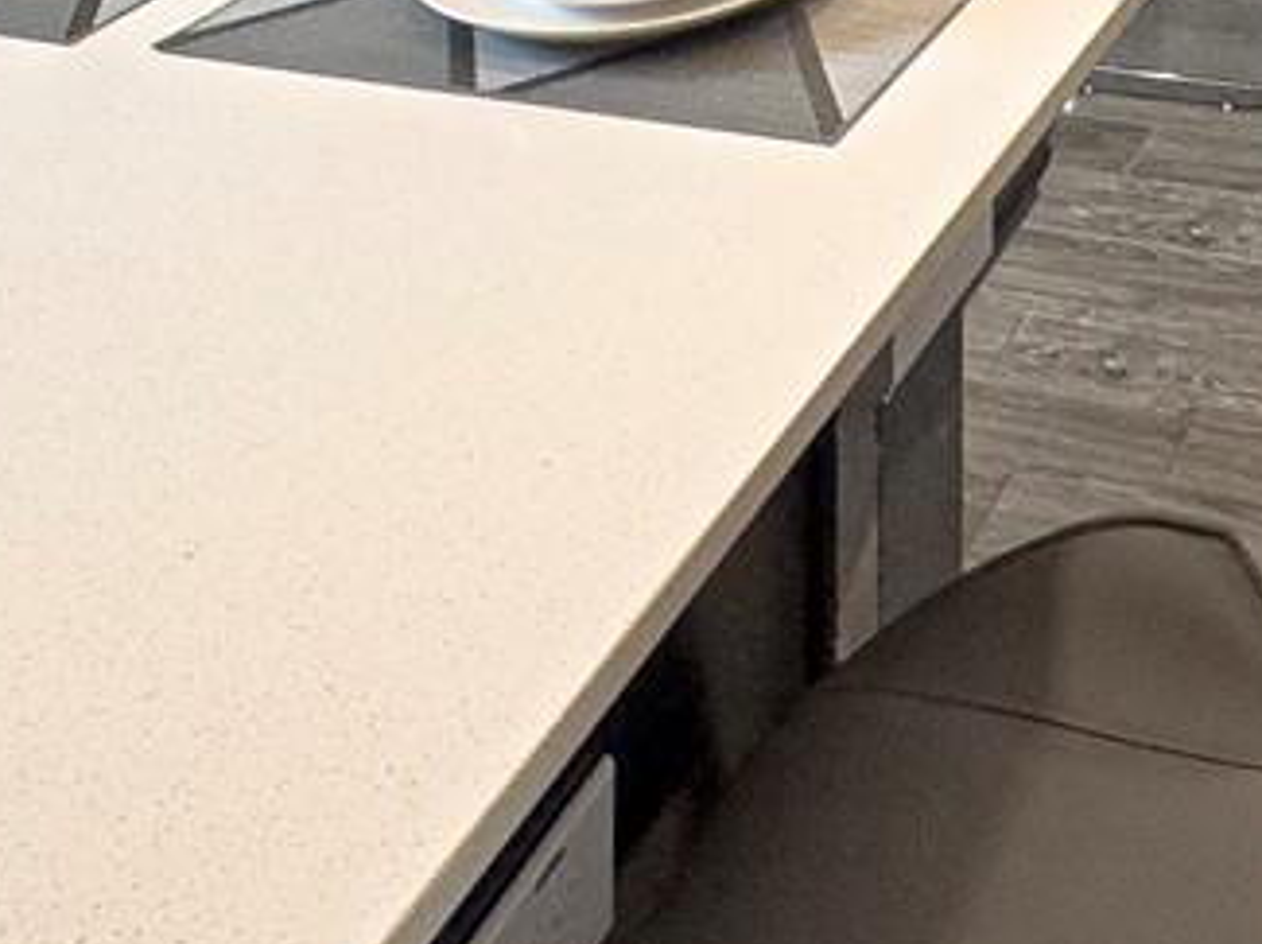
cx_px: 1188
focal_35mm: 69
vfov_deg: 15.6
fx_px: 2513
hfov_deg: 27.0
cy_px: -1080
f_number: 2.2
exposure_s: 1/120
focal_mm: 2.22
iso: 80
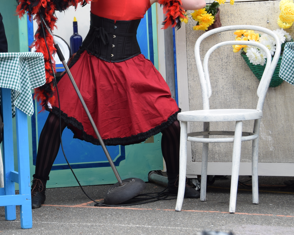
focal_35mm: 130
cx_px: 61
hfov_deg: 14.7
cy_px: 53
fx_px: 1131
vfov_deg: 11.8
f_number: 8
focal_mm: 44
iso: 220
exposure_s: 1/250
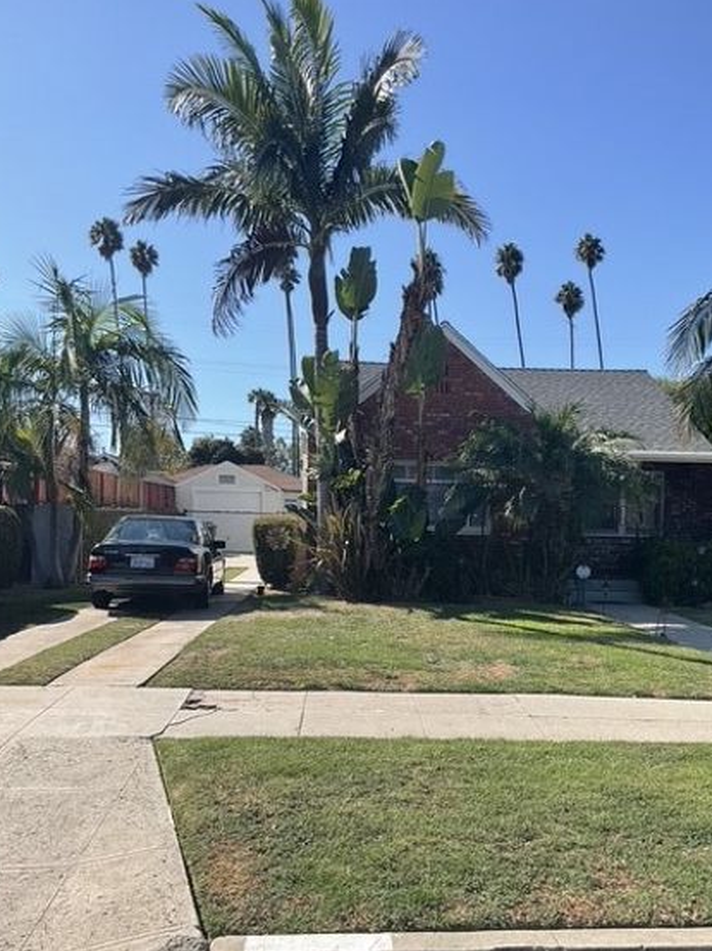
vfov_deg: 52.5
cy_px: 536
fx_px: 961
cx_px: 411
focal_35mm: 35
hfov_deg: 40.5
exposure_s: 1/1626
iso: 25
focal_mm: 3
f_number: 1.8
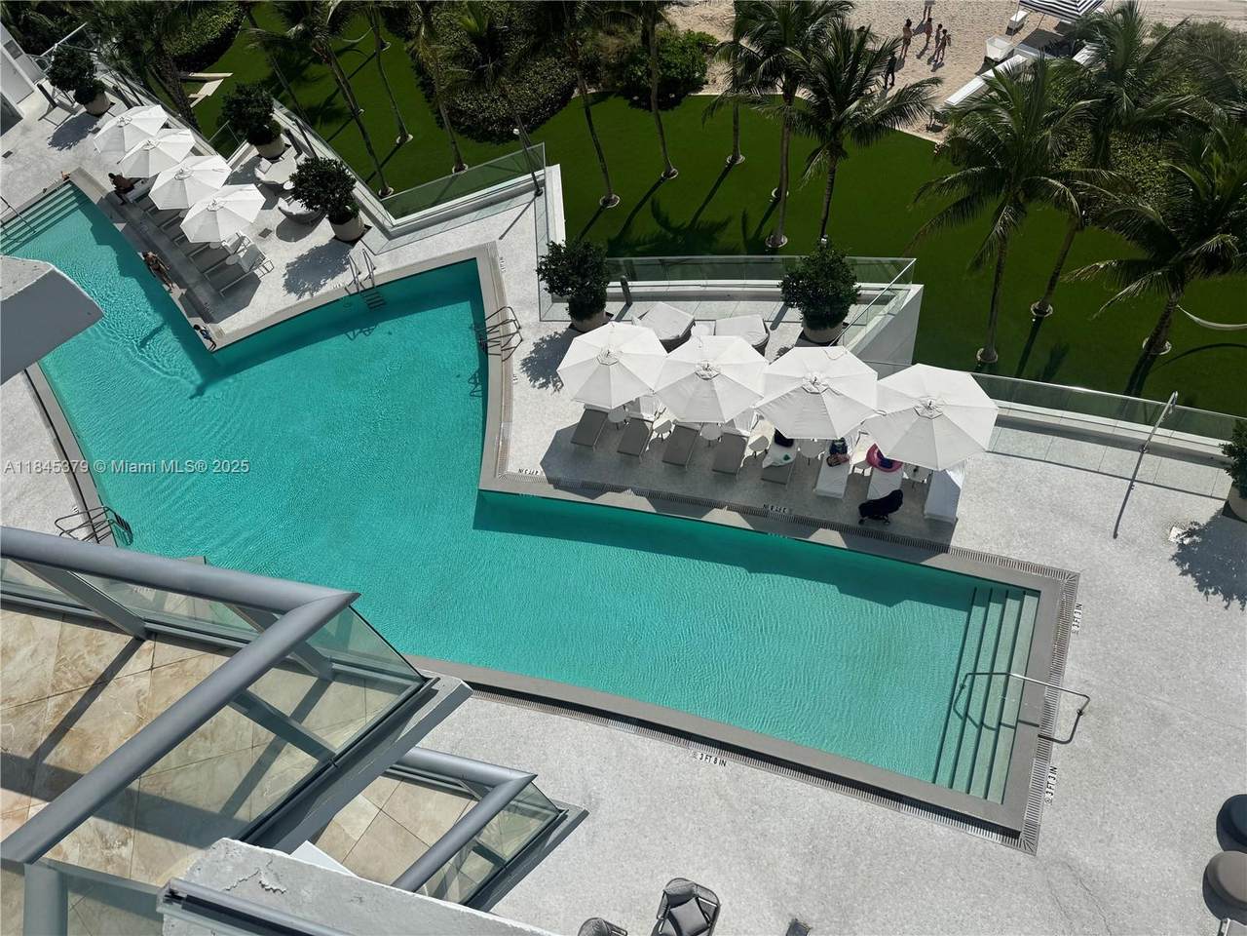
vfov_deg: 56.8
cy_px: 468
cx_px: 624
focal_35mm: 24
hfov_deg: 71.6
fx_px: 865
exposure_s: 1/12346
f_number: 1.78
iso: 64
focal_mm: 6.76
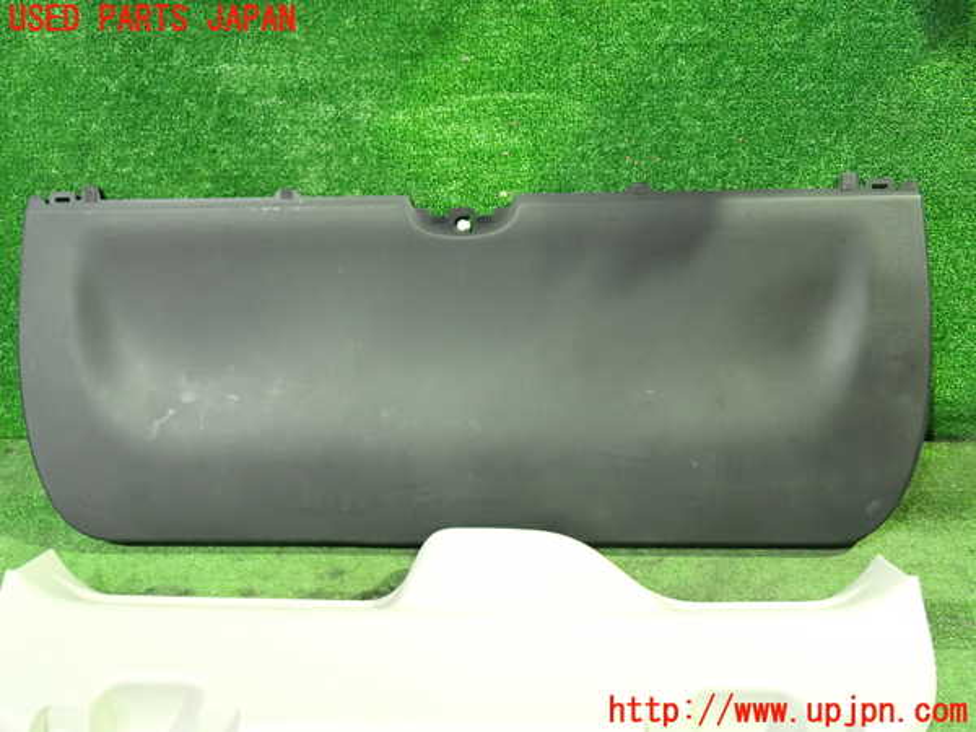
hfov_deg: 60.0
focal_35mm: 30
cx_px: 488
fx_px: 846
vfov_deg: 46.8
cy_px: 366
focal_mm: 5.4
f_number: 2.3
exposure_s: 1/20
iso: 800
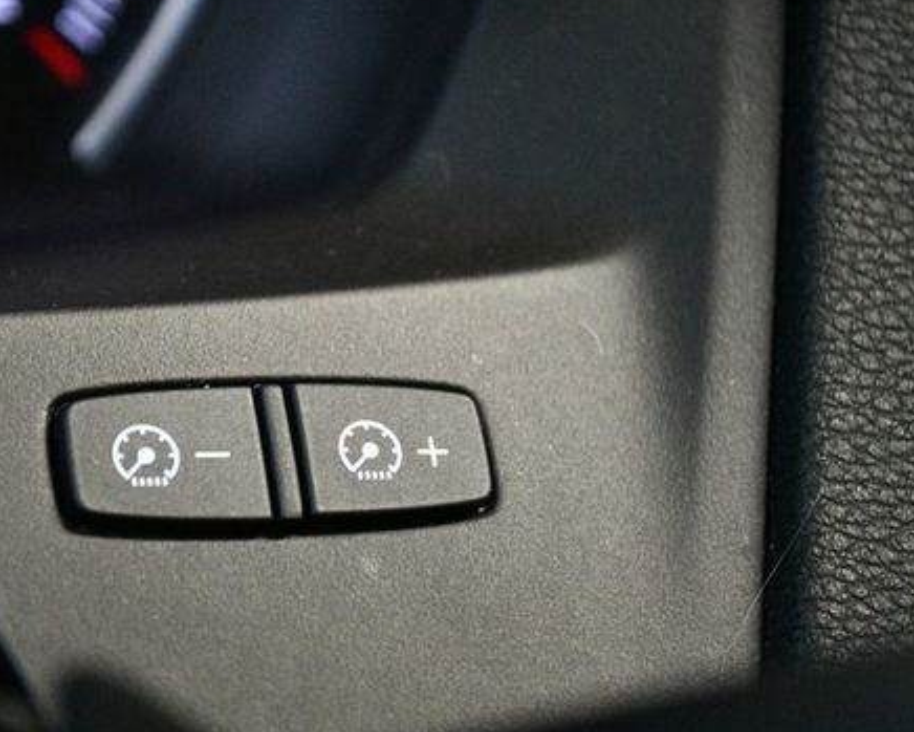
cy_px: 413
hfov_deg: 16.9
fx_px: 3057
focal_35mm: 113
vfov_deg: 13.6
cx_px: 262
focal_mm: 55
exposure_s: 1/60
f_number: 5.6
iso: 7200
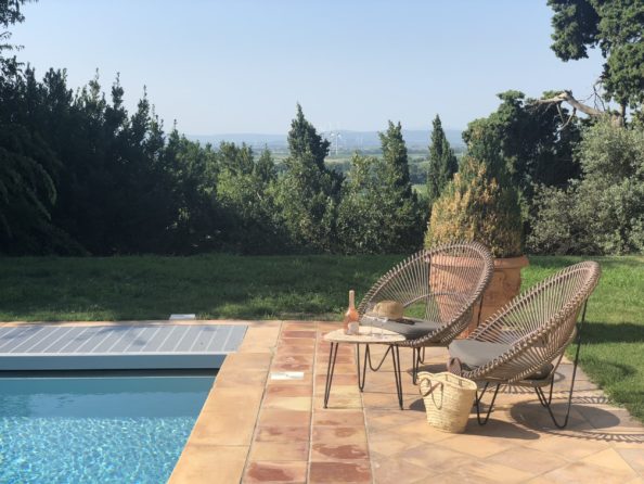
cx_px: 322
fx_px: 968
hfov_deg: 36.8
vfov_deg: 28.1
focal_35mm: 52
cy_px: 242
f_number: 2.4
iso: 16
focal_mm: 6
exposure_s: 1/889
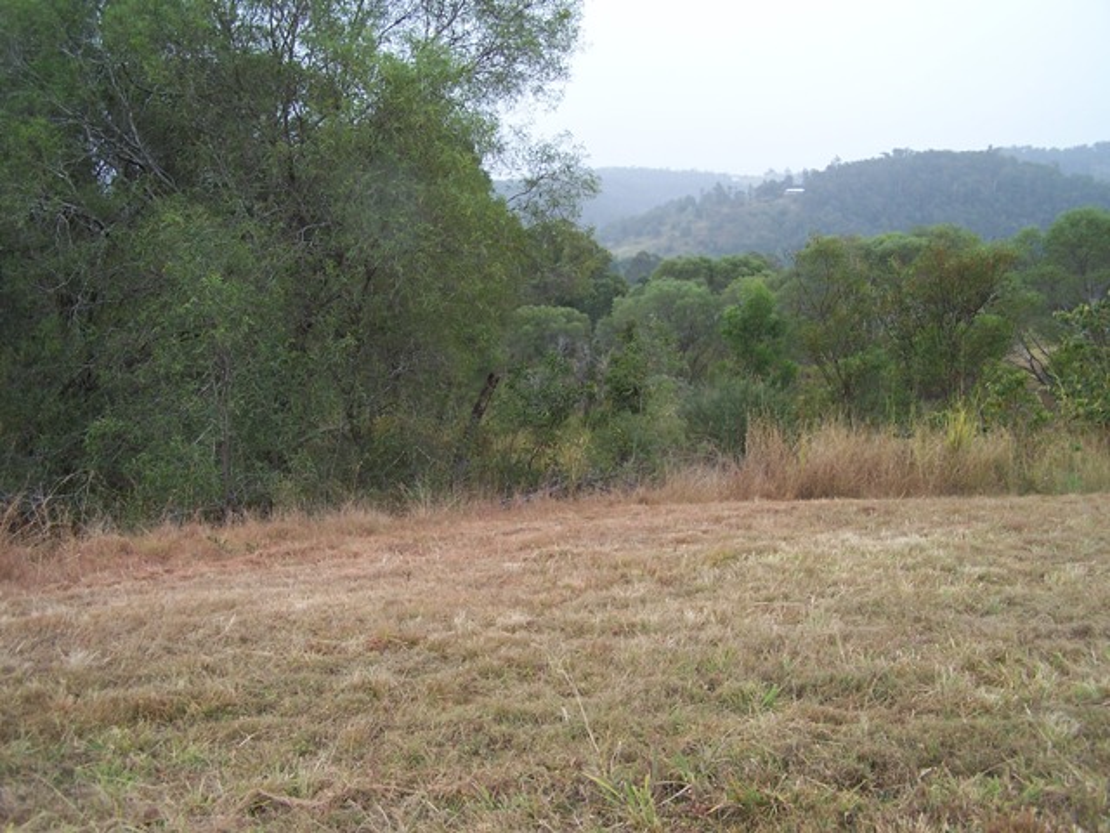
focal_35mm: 38
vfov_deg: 37.7
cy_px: 416
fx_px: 1219
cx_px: 555
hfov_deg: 49.0
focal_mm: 6.3
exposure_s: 1/100
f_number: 2.8
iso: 80
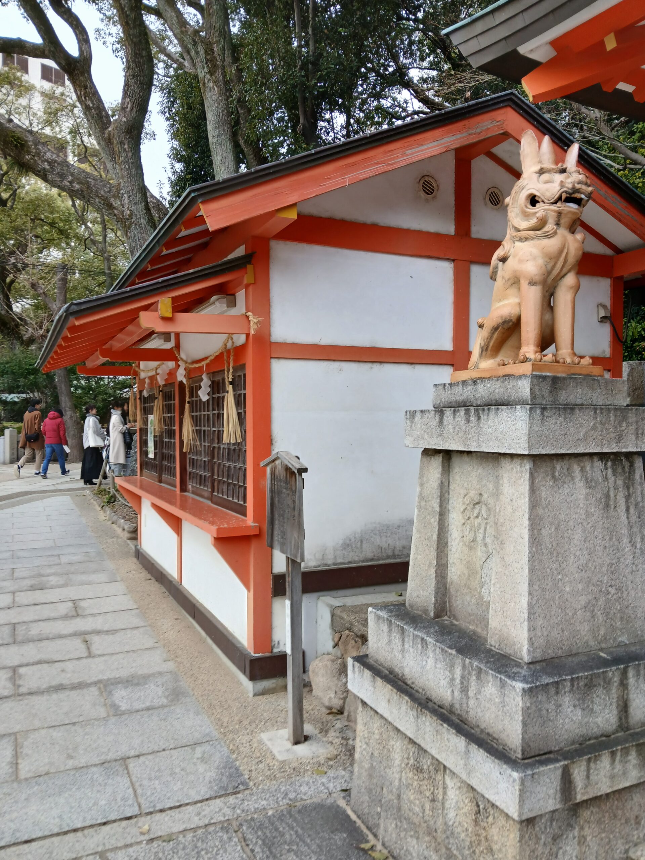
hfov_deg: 53.1
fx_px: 646
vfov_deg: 67.3
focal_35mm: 26
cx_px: 322
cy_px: 430
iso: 50
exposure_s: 1/60
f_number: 1.8
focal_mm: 3.98
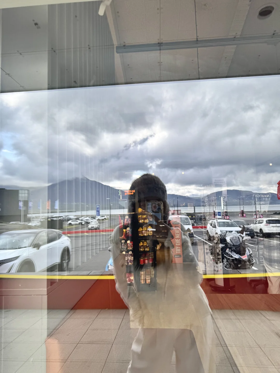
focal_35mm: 24
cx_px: 140
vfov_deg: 71.6
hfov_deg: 56.8
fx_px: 259
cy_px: 186
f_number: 1.78
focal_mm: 6.76
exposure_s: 1/621
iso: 80
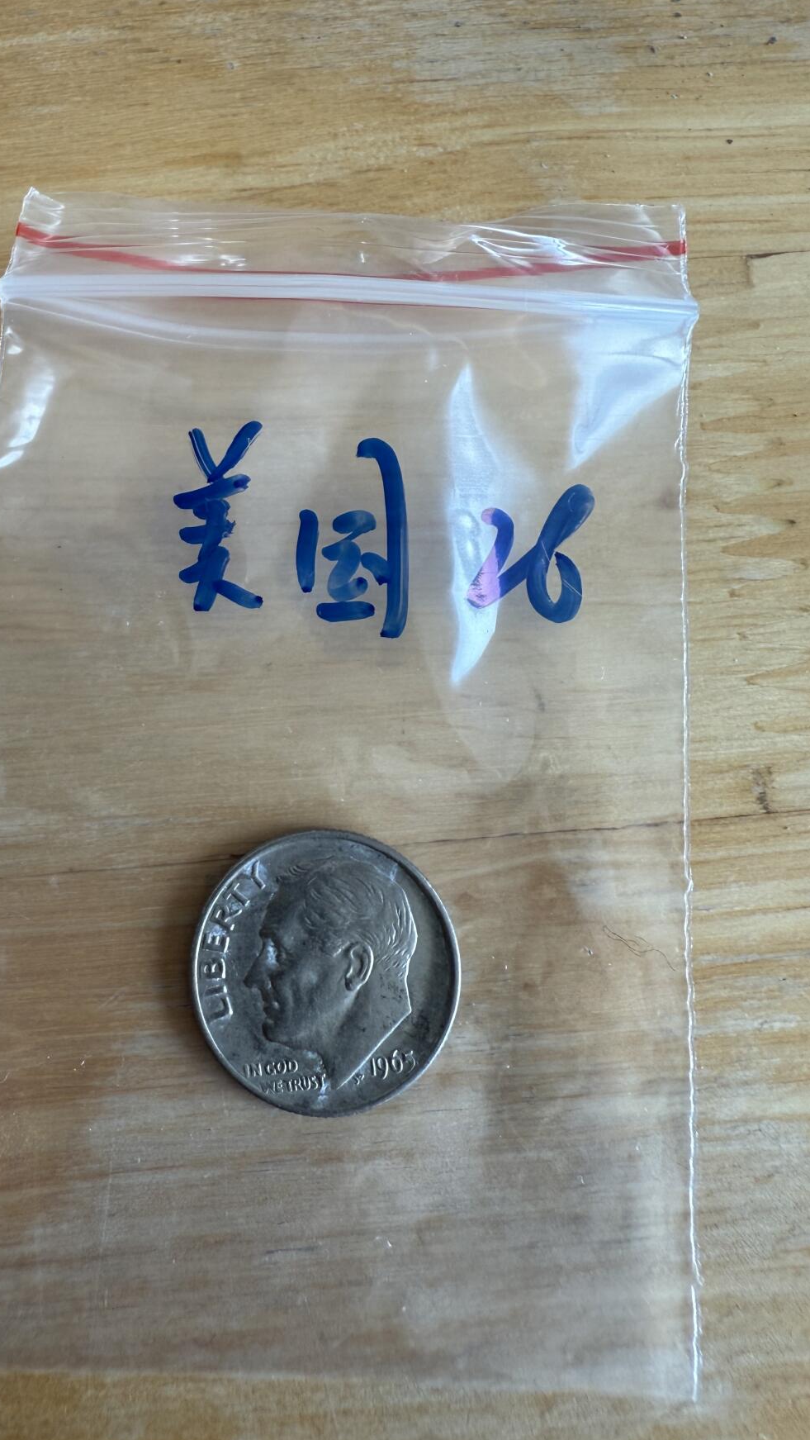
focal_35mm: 27
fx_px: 1030
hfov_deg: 42.5
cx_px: 287
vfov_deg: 69.8
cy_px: 737
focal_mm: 2.22
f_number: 2.2
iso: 40
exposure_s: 1/99
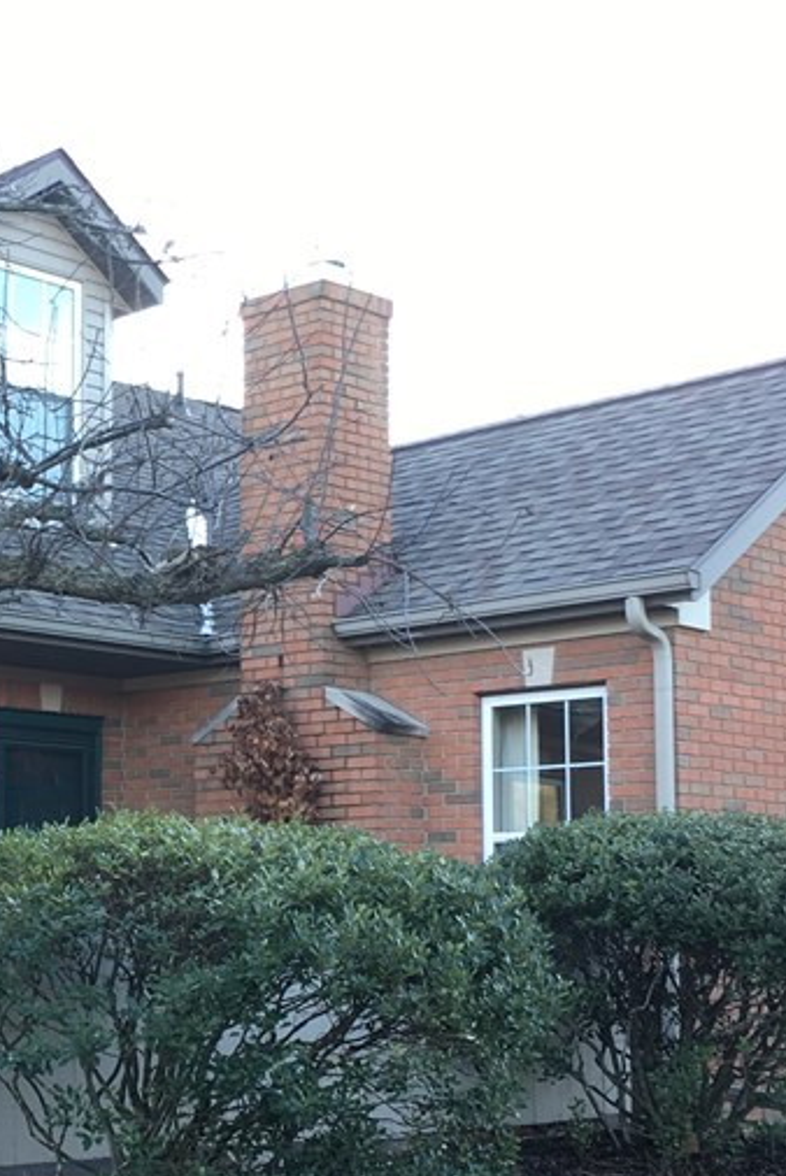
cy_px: 753
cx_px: -16
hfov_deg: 21.4
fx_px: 1995
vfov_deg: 32.7
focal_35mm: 61
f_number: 2.2
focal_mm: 4.15
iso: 25
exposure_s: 1/60
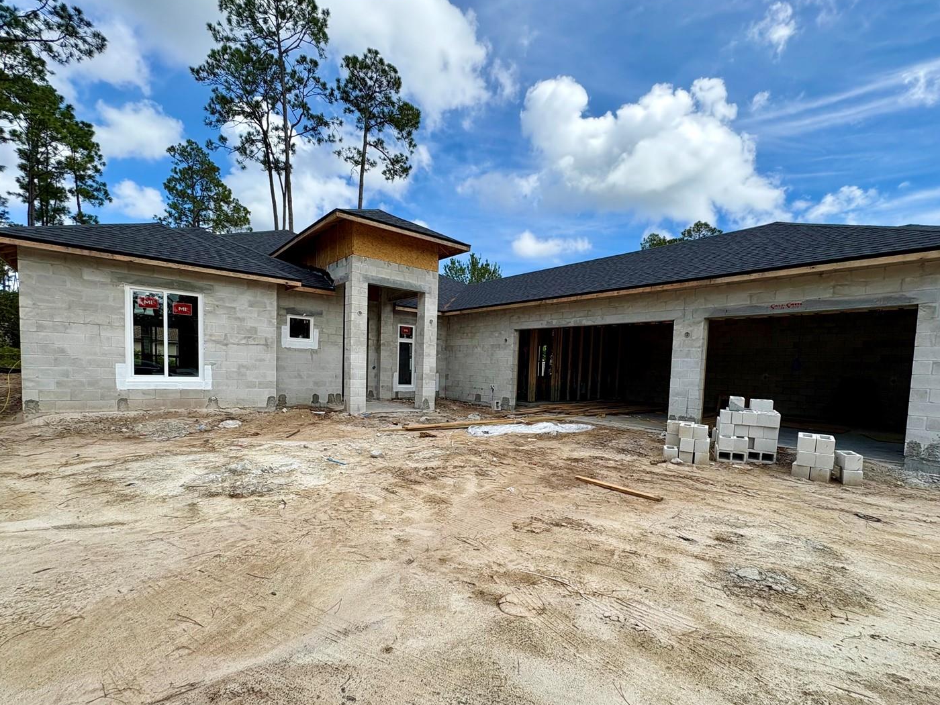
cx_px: 489
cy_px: 395
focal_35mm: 16
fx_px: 434
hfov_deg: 94.4
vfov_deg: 77.8
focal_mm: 2.22
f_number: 2.2
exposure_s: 1/1143
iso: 50
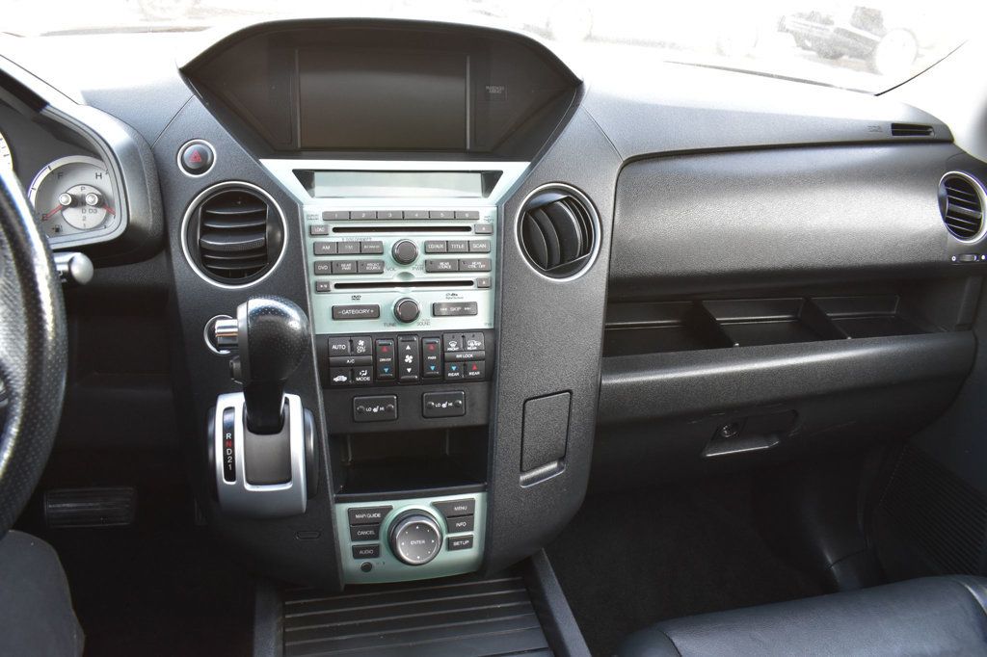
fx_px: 740
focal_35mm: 27
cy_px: 328
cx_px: 494
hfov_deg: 67.4
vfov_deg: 47.9
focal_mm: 18
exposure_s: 1/15
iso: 1100
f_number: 6.3
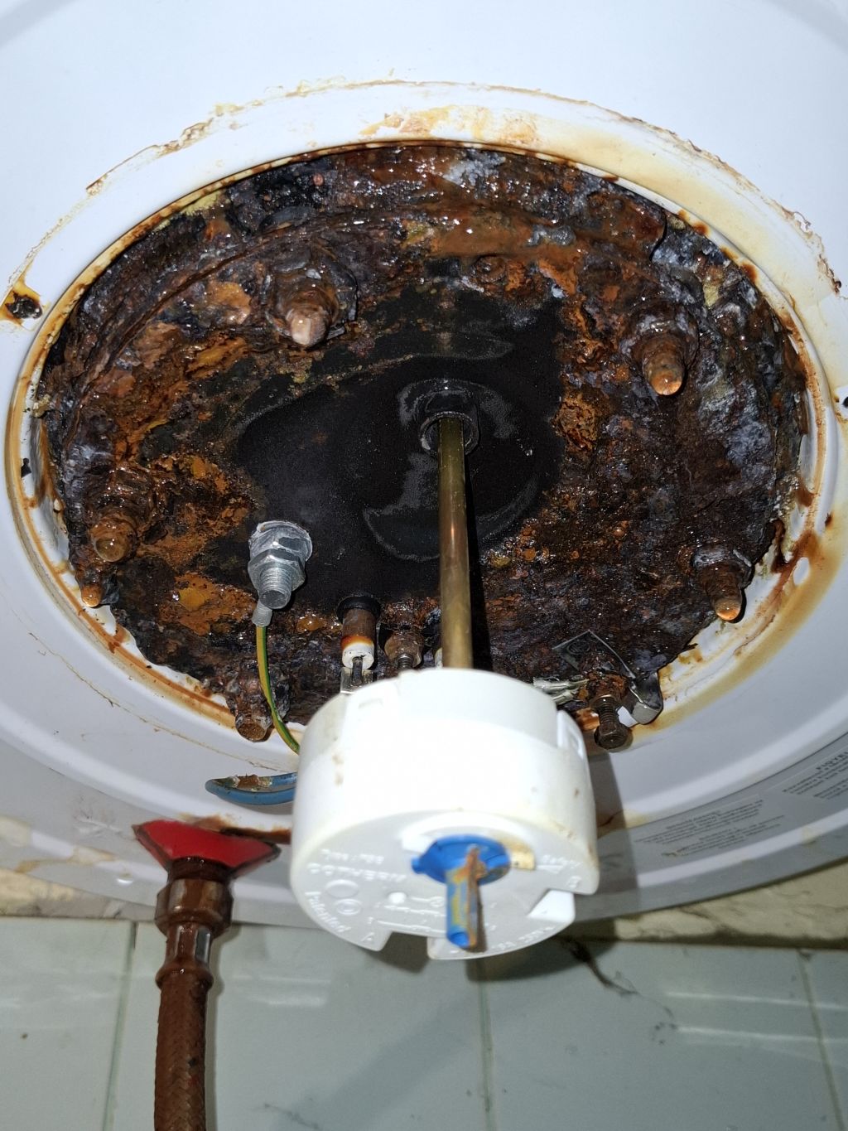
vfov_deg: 73.9
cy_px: 566
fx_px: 751
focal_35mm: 23
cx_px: 424
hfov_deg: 58.9
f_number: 1.8
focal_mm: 5.54
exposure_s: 1/100
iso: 125
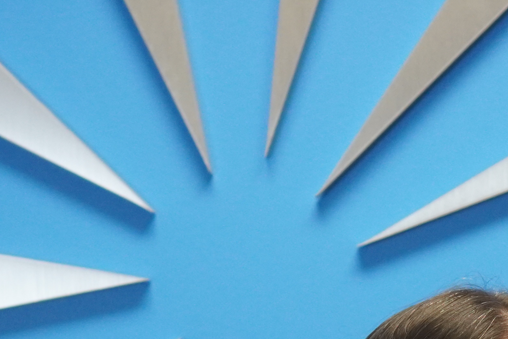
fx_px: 2821
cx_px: 498
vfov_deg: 6.8
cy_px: 499
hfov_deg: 10.2
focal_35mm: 200
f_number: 3.5
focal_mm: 35
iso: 1600
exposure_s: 1/200
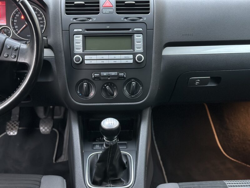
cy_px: 94
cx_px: 125
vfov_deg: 30.3
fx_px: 347
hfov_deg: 39.7
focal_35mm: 48
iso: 800
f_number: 1.78
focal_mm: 6.86
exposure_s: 1/25
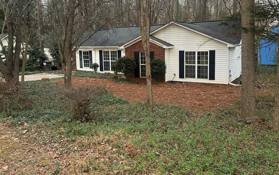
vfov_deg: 37.2
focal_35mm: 34
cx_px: 140
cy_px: 75
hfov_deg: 56.7
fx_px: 259
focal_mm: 6.86
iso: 64
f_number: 1.78
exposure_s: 1/167
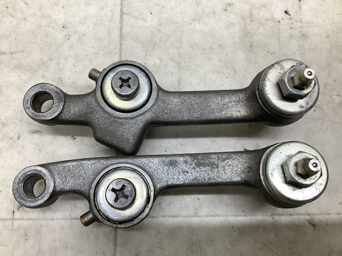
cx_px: 171
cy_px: 128
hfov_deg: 58.4
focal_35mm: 31
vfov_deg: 45.4
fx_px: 306
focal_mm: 3.3
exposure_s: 1/60
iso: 64
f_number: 2.4
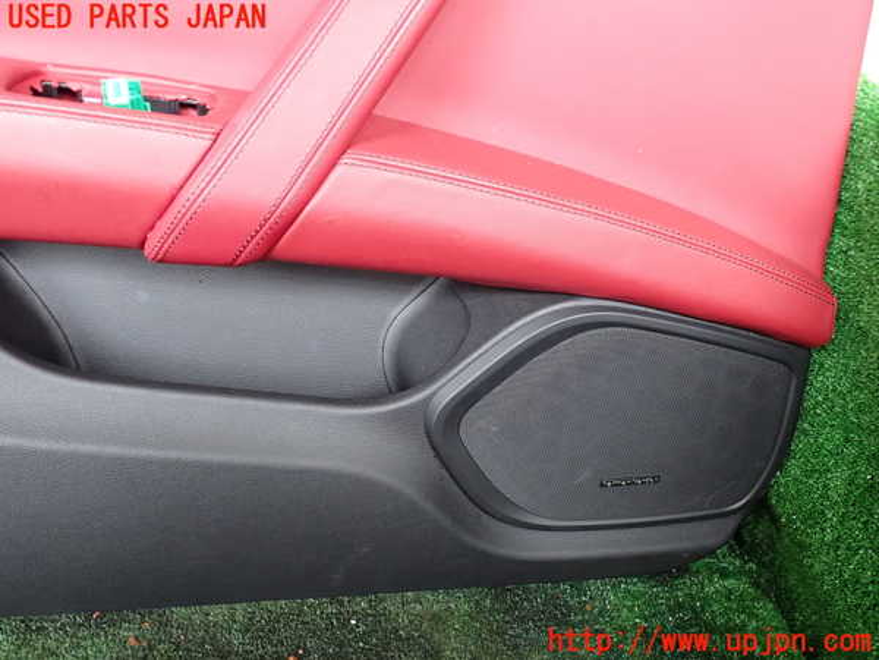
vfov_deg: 46.8
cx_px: 440
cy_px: 330
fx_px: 762
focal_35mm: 30
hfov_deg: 60.0
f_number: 2.3
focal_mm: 5.4
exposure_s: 1/30
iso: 320
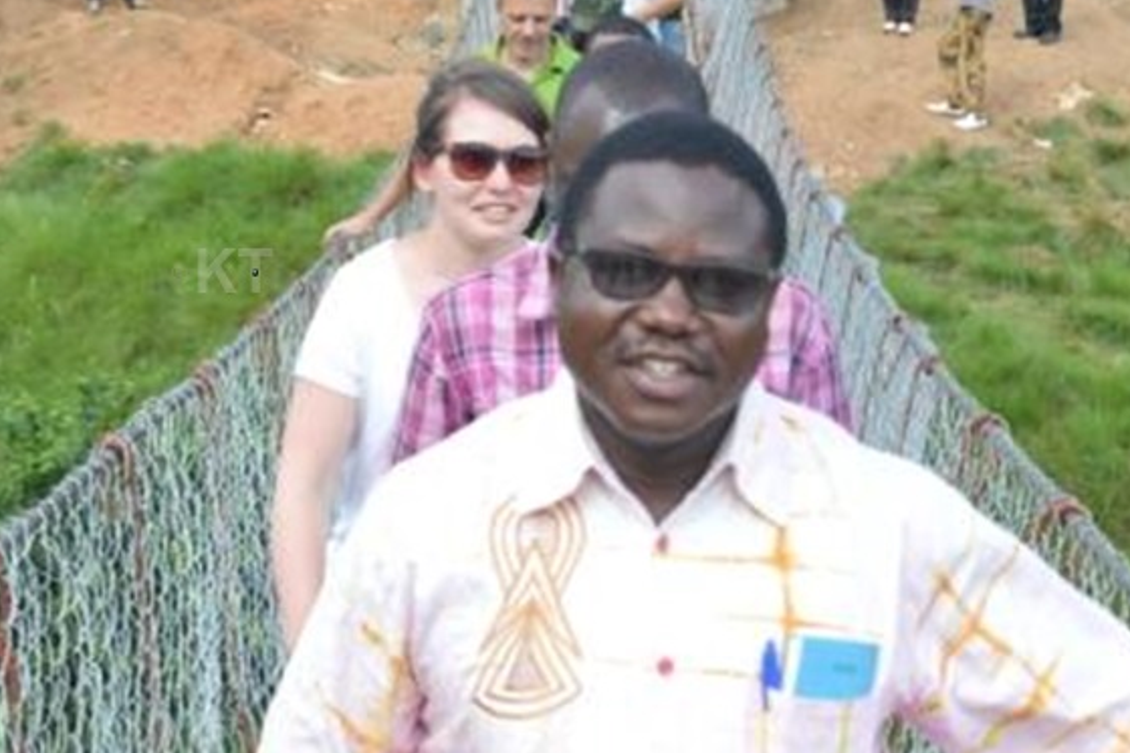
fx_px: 3012
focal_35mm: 96
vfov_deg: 14.2
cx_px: 445
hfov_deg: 21.2
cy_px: 362
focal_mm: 50
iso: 400
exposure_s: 1/125
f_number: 11
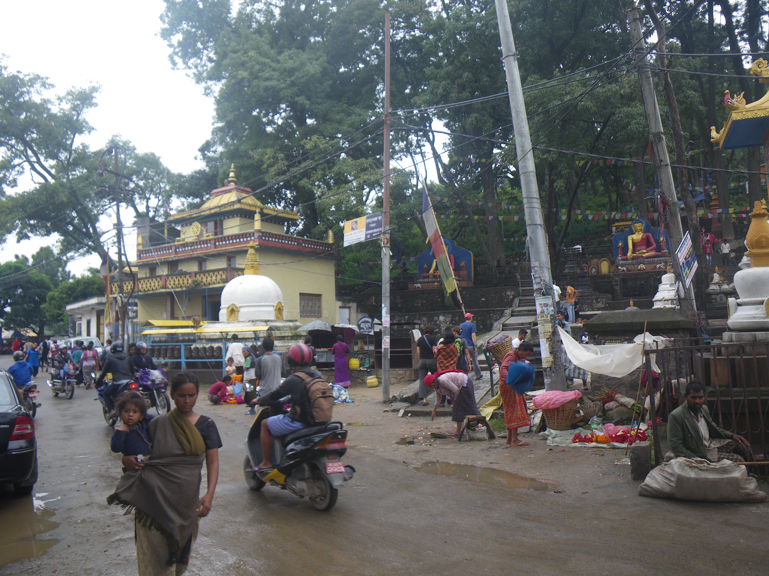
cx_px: 384
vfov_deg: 49.7
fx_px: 622
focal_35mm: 28
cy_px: 288
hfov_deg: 63.4
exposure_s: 1/125
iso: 50
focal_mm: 5
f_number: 3.5
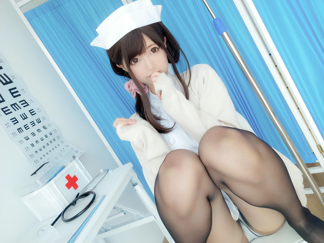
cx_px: 162
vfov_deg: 54.9
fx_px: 234
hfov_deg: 69.4
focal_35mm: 25
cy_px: 122
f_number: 1.8
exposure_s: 1/25
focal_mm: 4.36
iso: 64
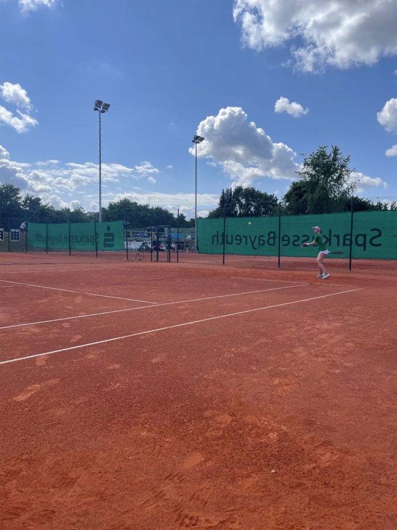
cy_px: 265
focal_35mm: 26
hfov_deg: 53.1
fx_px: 398
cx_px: 198
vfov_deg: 67.3
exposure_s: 1/5556
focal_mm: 4.2
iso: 32
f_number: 1.6
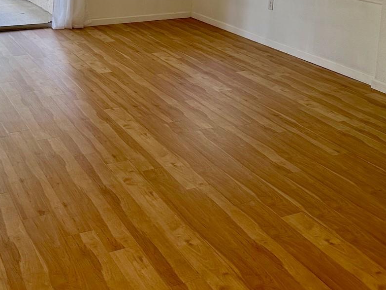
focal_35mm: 49
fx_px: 546
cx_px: 131
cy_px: 12
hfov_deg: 38.5
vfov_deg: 28.2
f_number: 1.78
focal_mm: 6.86
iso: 100
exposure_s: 1/155
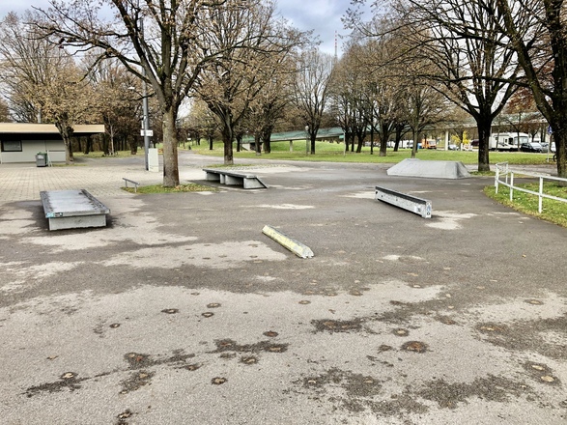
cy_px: 212
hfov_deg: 63.5
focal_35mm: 28
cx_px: 284
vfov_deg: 49.7
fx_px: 459
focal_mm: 3.99
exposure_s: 1/238
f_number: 1.8
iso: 20
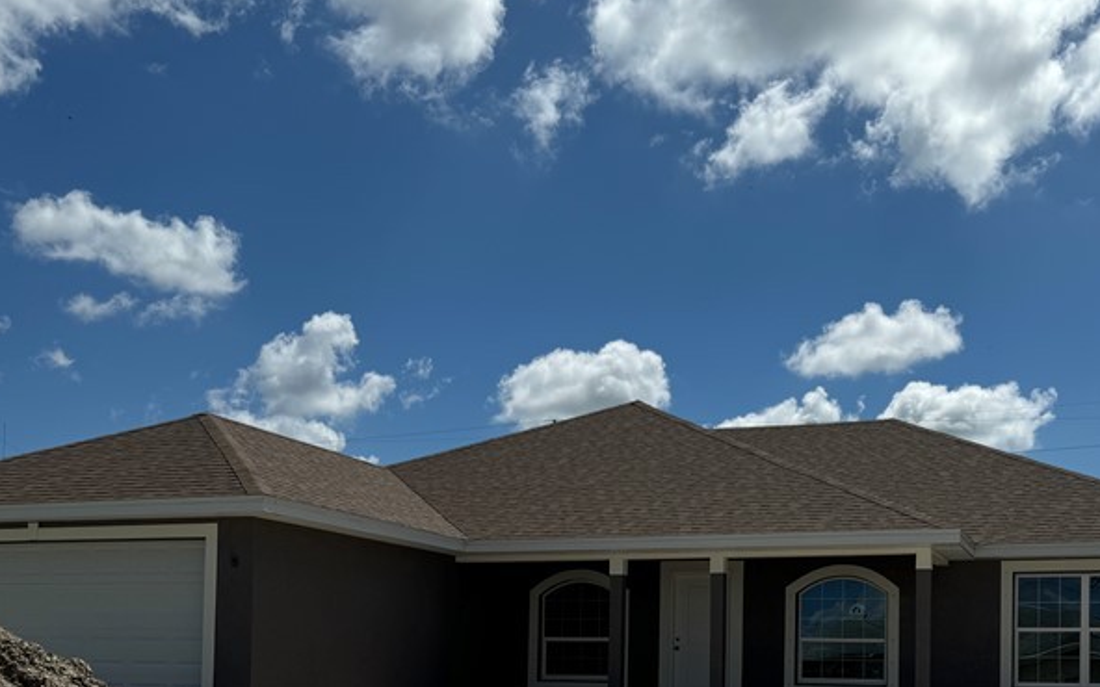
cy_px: 639
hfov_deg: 44.9
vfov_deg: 28.0
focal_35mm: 44
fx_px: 1319
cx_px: 678
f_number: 1.78
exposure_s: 1/12346
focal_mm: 6.76
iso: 80
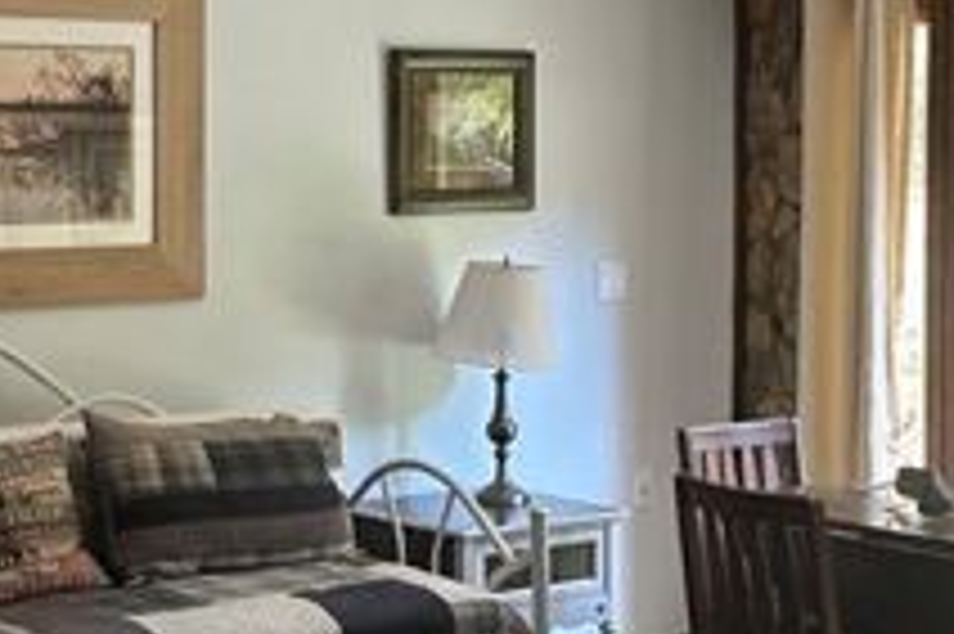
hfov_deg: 24.5
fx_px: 2198
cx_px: 421
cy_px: 279
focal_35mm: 83
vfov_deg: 16.4
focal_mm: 6.86
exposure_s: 1/121
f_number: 1.78
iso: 200
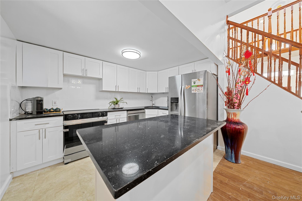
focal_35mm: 12
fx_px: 101
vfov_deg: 90.0
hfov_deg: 112.6
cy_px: 100
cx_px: 151
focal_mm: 12
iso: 100
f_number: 9
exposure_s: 2.5
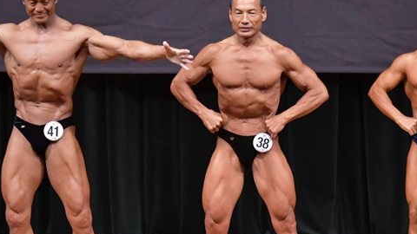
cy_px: 138
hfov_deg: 5.7
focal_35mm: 380
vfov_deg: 3.2
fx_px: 4202
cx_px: 159
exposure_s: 1/400
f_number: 5.6
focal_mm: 150
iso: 6400
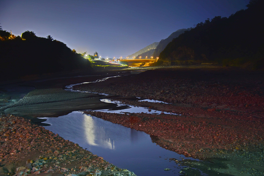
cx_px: 132
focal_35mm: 65
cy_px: 88
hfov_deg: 30.9
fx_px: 477
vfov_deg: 20.9
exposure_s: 49.8
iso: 100
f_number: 4.8
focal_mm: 65
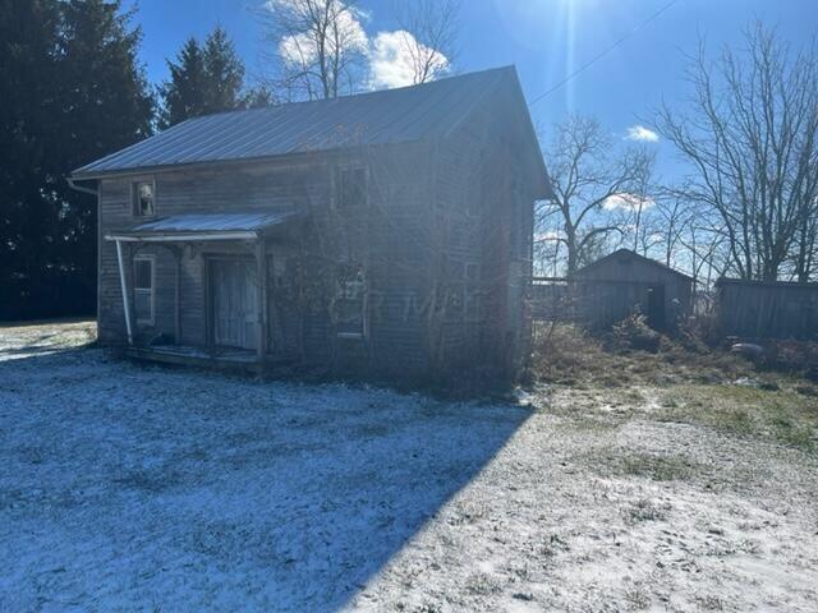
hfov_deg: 67.3
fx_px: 614
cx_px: 409
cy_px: 306
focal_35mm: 26
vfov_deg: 53.1
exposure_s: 1/6579
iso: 50
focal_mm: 5.7
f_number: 1.5
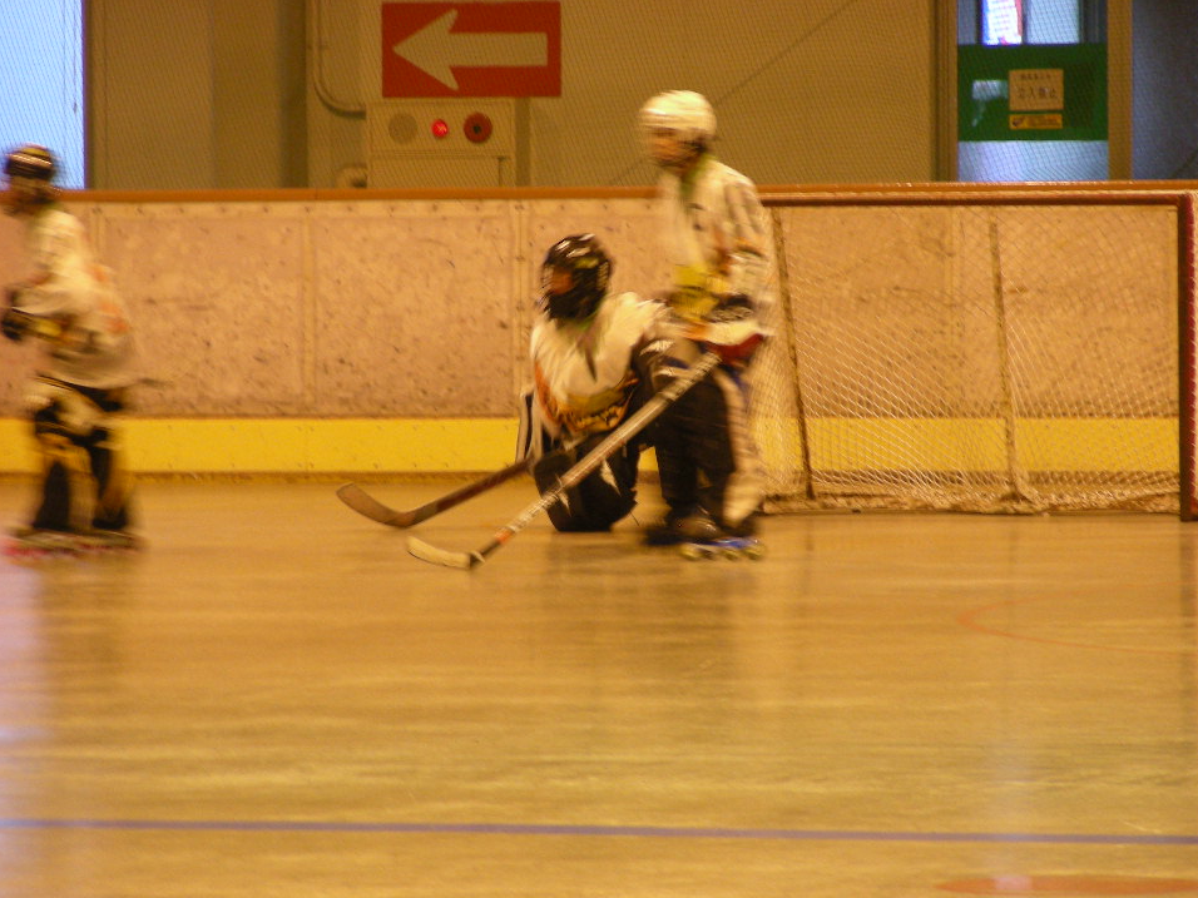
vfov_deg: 4.5
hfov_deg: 6.0
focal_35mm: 331
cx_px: 635
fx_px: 11455
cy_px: 457
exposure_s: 1/22
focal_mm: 51.6
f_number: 3.5
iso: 200
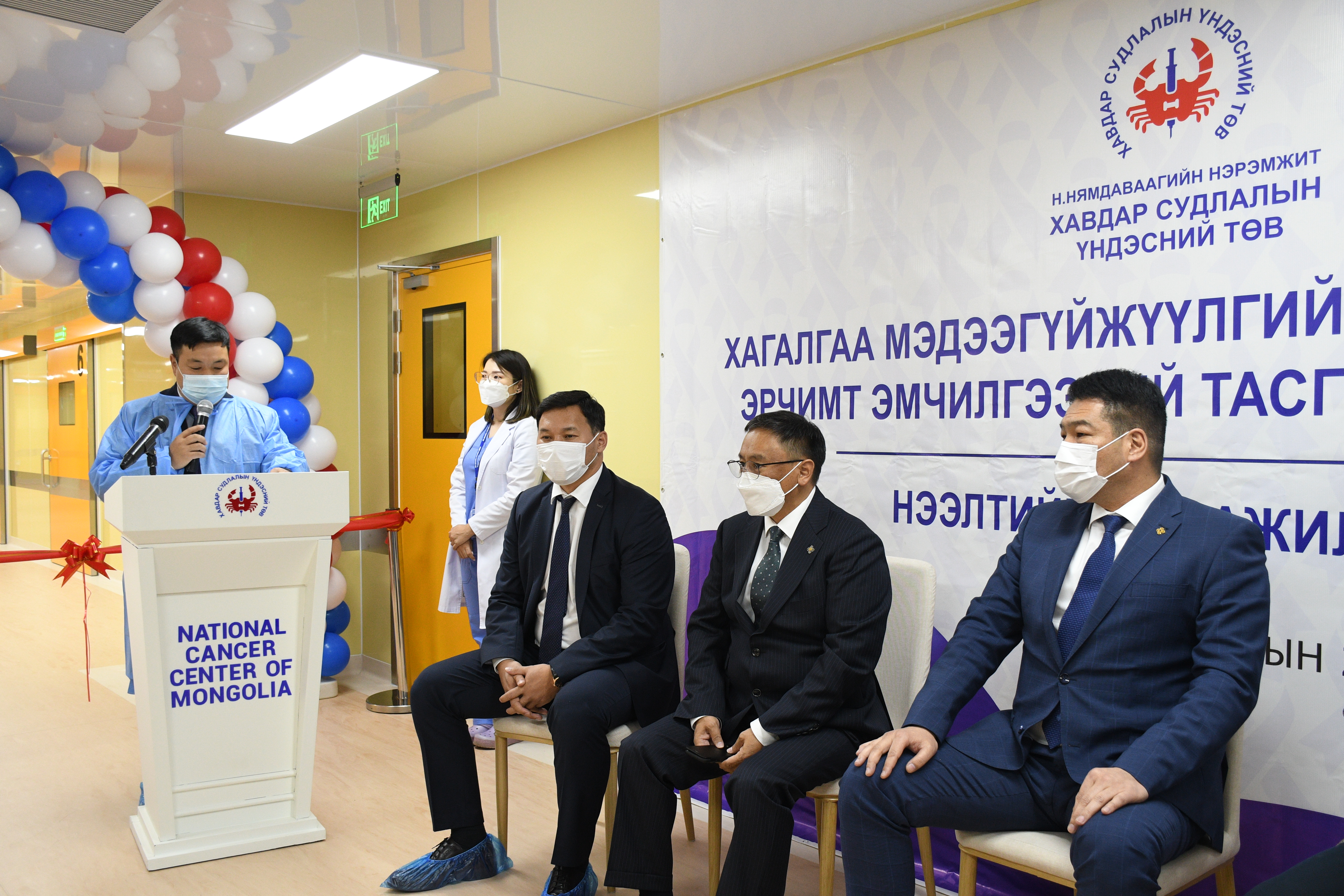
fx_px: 1232
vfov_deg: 40.0
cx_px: 672
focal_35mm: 33
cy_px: 448
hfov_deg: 57.2
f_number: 4.5
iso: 1000
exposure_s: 1/80
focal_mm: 22
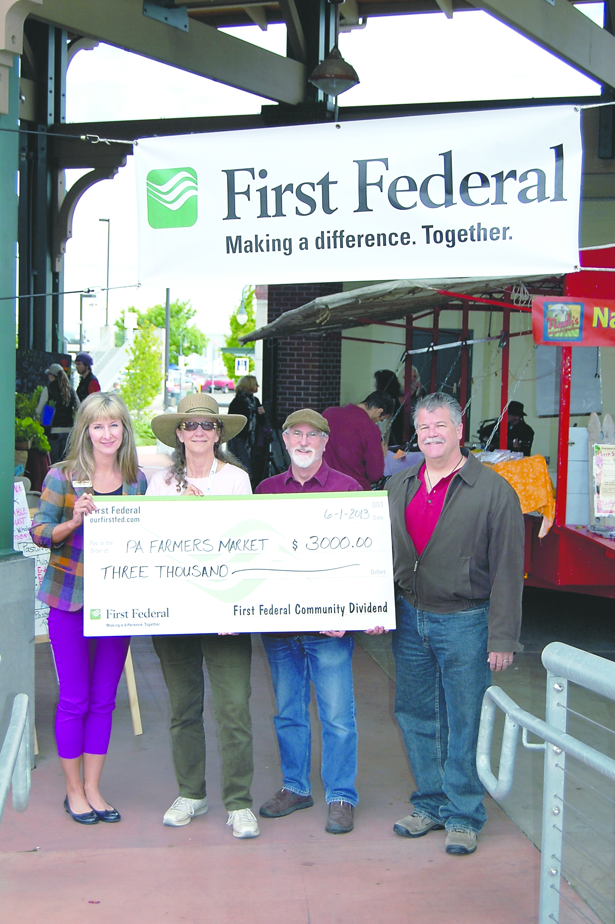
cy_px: 462
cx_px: 308
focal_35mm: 60
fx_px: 1540
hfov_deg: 22.6
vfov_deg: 33.4
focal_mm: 40
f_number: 6.3
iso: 200
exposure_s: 1/500
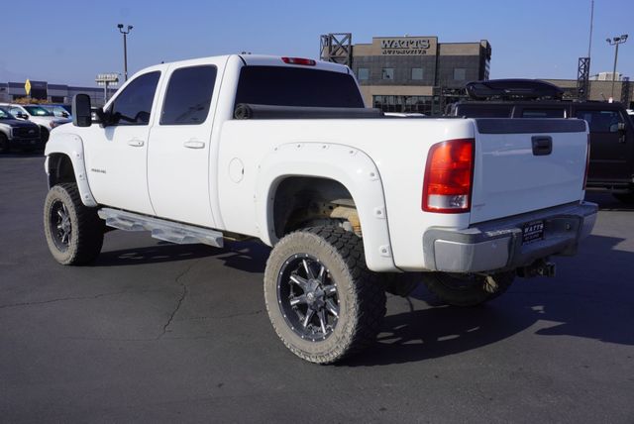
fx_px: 608
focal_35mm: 34
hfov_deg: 55.1
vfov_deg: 38.4
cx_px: 317
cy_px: 212
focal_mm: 23
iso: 100
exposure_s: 1/250
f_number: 10
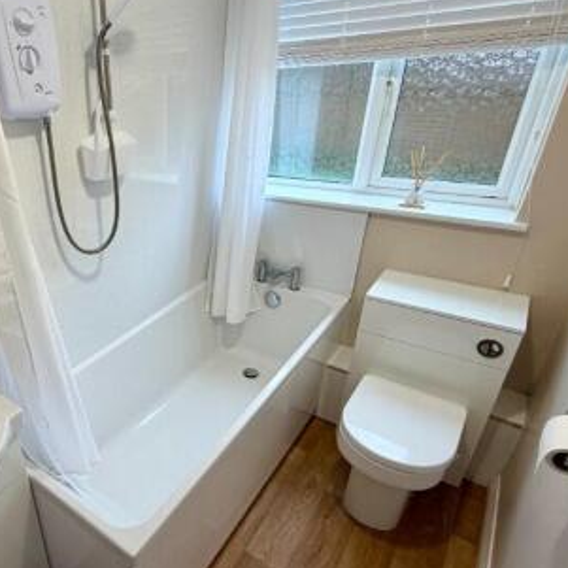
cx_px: 116
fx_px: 446
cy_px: 297
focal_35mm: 24
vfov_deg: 65.0
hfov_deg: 60.0
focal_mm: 2.22
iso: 125
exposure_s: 1/100
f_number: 2.2
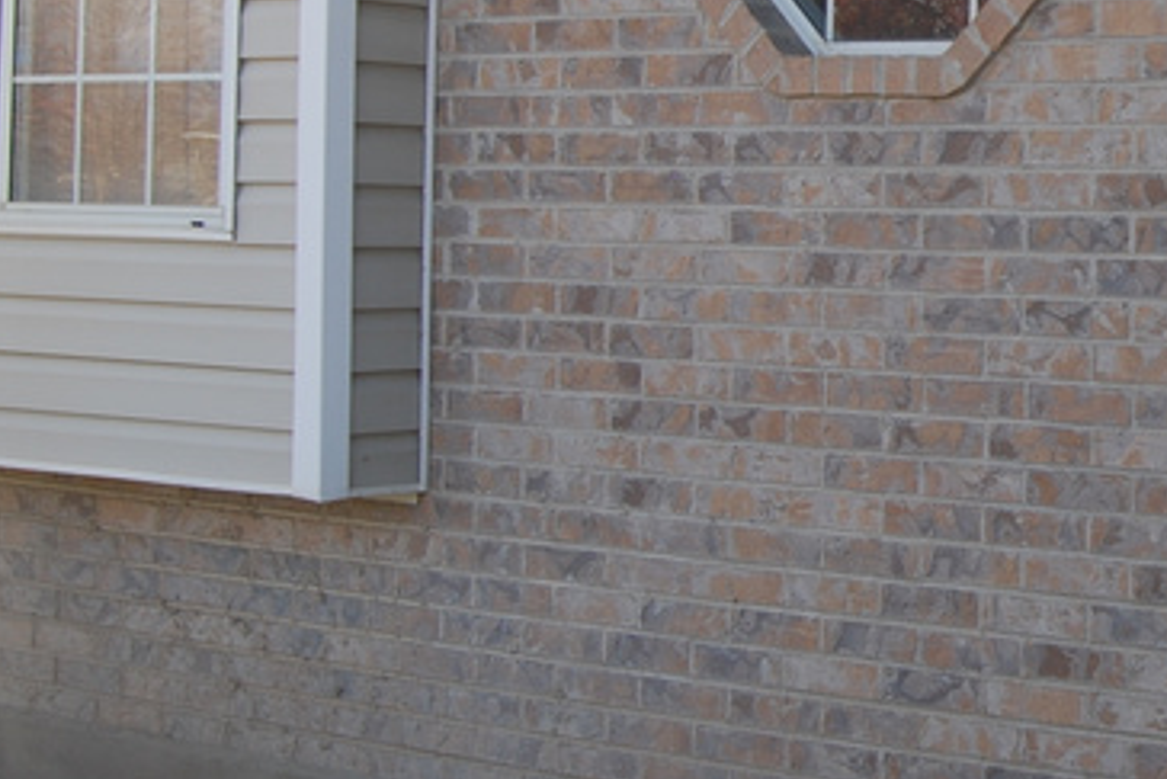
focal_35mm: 76
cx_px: 1238
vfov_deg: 17.8
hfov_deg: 25.0
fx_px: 2465
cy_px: 149
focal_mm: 18
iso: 100
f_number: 5.6
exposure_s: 1/125
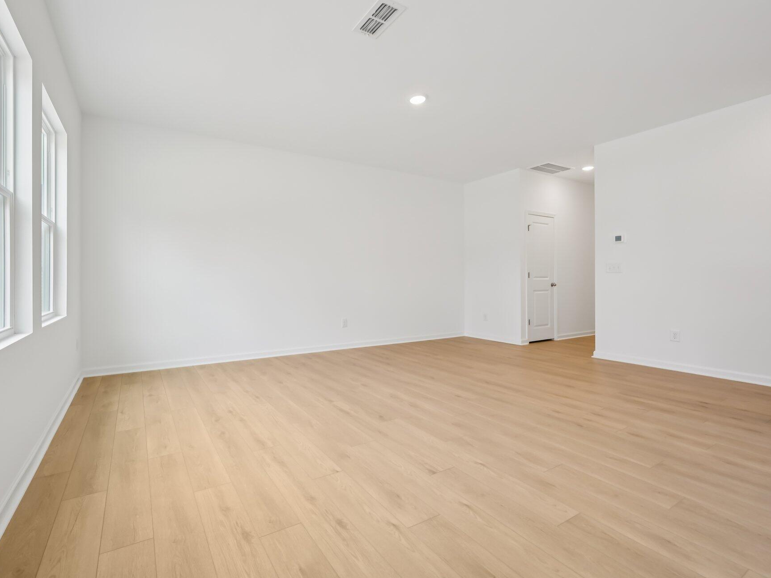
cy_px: 284
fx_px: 356
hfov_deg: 93.9
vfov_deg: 78.1
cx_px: 332
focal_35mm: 16
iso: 100
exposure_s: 1/20
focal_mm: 14
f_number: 8
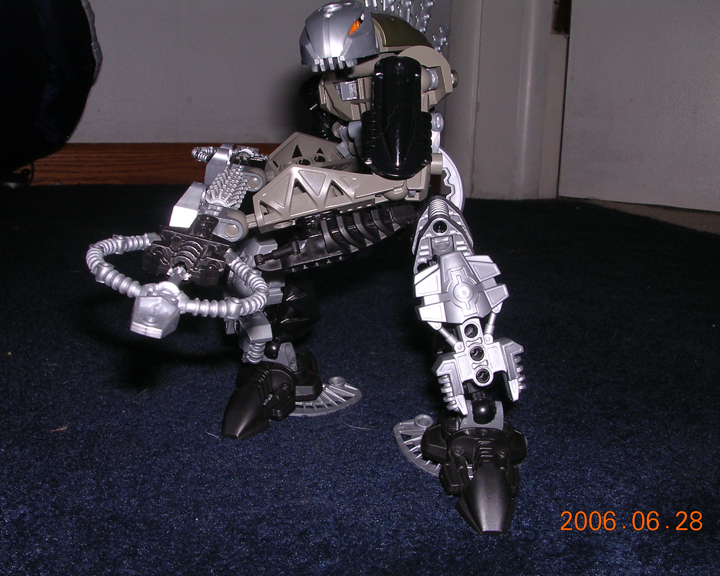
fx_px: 852
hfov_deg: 45.8
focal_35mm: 40
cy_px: 290
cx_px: 353
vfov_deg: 37.3
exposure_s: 1/60.1
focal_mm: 5.8
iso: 100
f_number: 5.6
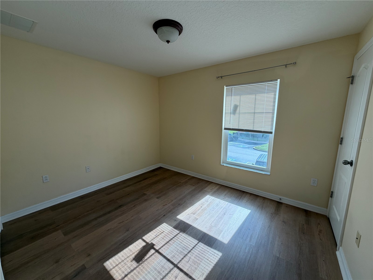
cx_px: 186
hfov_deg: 102.1
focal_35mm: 14
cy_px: 140
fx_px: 151
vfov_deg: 85.7
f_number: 2.2
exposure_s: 1/126
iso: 40
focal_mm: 2.22
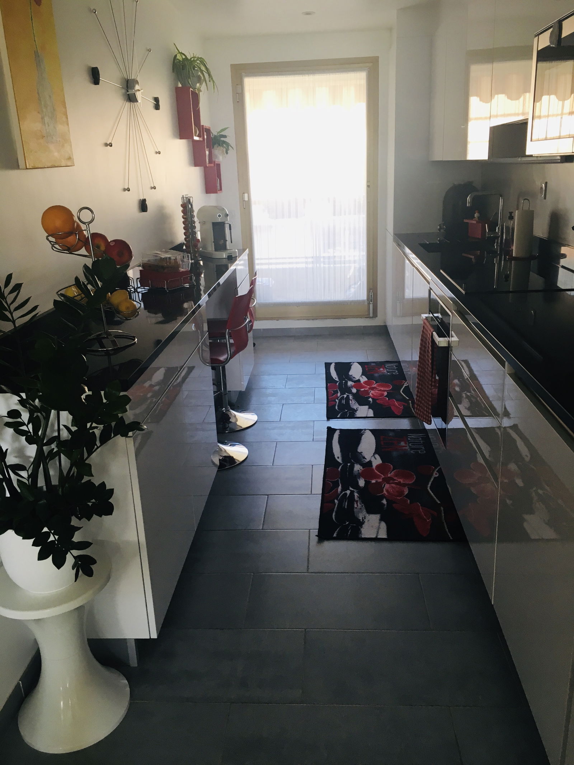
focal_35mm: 29
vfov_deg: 61.7
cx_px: 287
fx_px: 641
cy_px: 382
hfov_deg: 48.2
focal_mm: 4.15
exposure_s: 1/33
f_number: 2.2
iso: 32
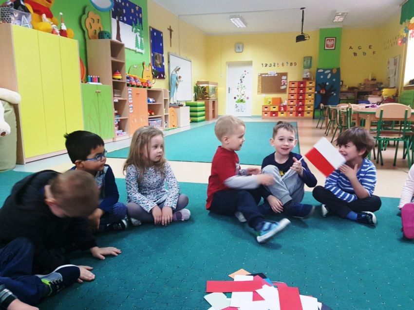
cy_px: 155
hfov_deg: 67.3
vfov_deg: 53.1
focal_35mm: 26
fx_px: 311
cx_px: 207
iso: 200
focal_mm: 4.2
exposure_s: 1/25
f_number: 1.7
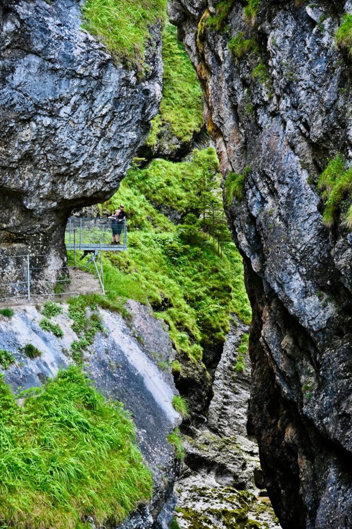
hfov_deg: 17.9
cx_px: 176
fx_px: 1115
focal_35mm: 76
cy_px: 264
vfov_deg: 26.7
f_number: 8
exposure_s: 1/125
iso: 2500
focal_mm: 76
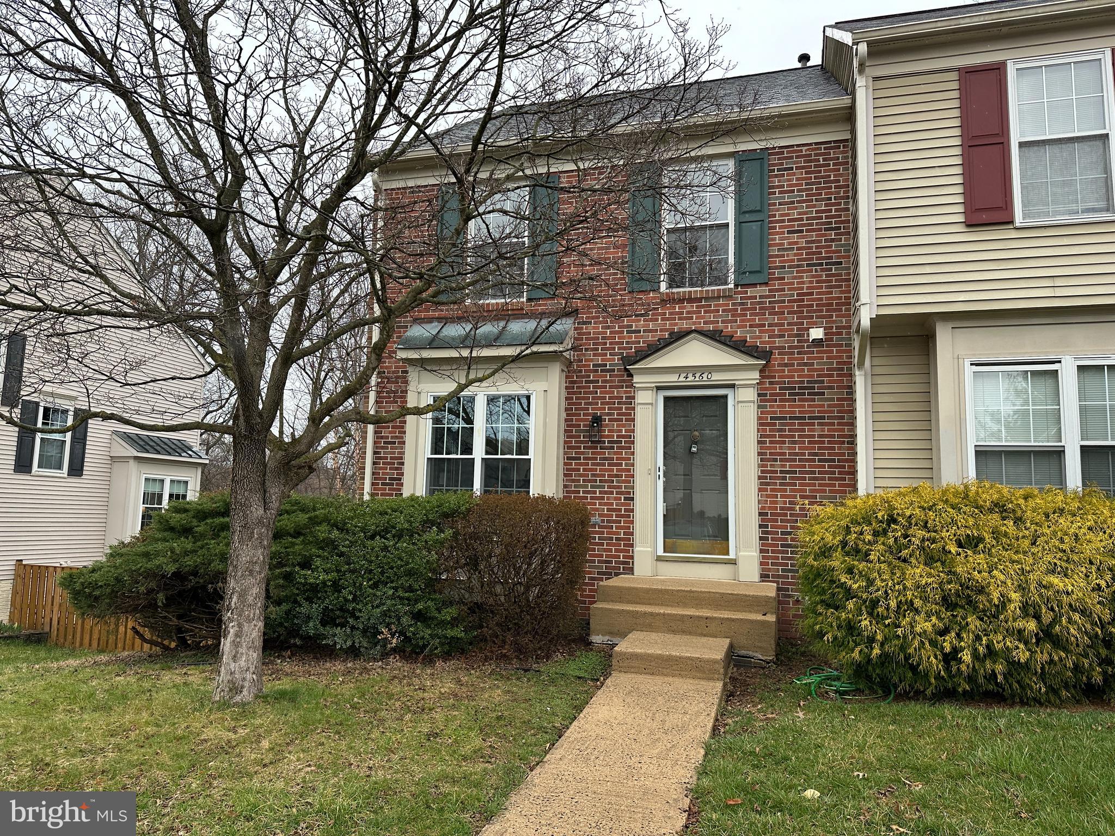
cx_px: 558
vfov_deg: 56.8
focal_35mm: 24
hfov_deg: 71.6
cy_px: 418
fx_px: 773
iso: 80
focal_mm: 6.86
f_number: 1.78
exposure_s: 1/1212
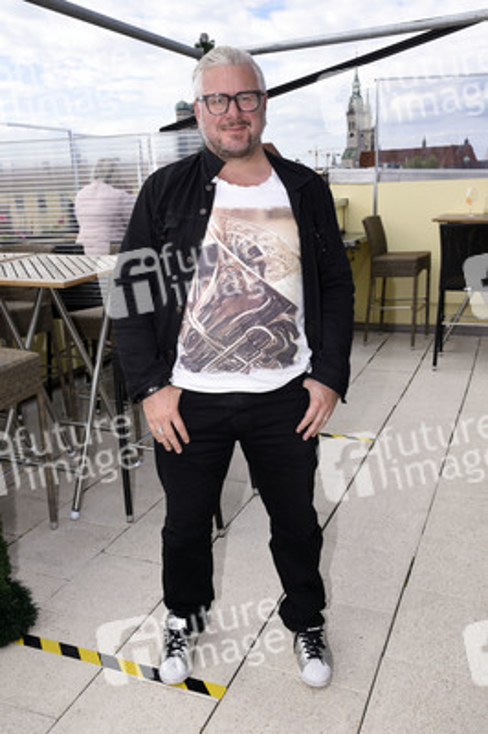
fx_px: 652
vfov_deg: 58.8
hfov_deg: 41.0
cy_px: 367
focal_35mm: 32
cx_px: 244
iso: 250
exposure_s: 1/160
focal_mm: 32
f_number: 11
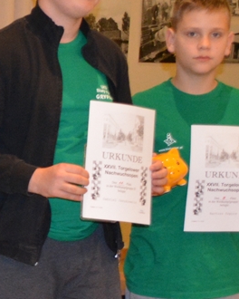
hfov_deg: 8.6
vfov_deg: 11.7
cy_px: 219
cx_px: -339
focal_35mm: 164
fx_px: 1450
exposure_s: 1/60
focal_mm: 24
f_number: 4
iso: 2000
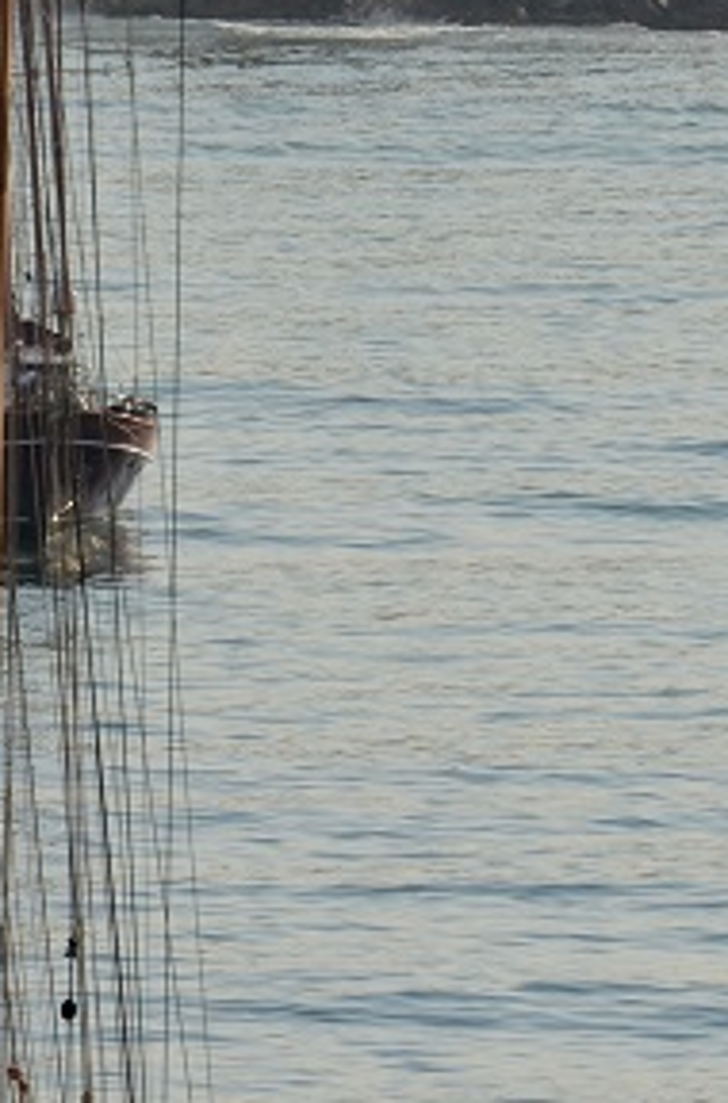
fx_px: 33394
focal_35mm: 1093
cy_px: 511
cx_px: -109
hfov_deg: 1.2
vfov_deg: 1.9
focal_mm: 210
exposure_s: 1/400
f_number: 8
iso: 100
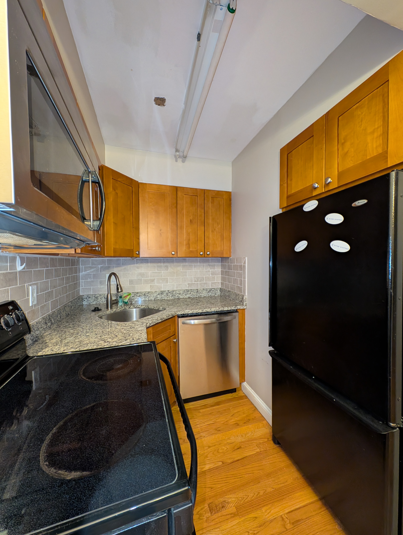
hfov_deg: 94.6
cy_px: 268
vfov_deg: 110.5
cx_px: 202
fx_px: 186
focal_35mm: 12
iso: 407
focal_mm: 2.23
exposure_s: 1/24
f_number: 1.95
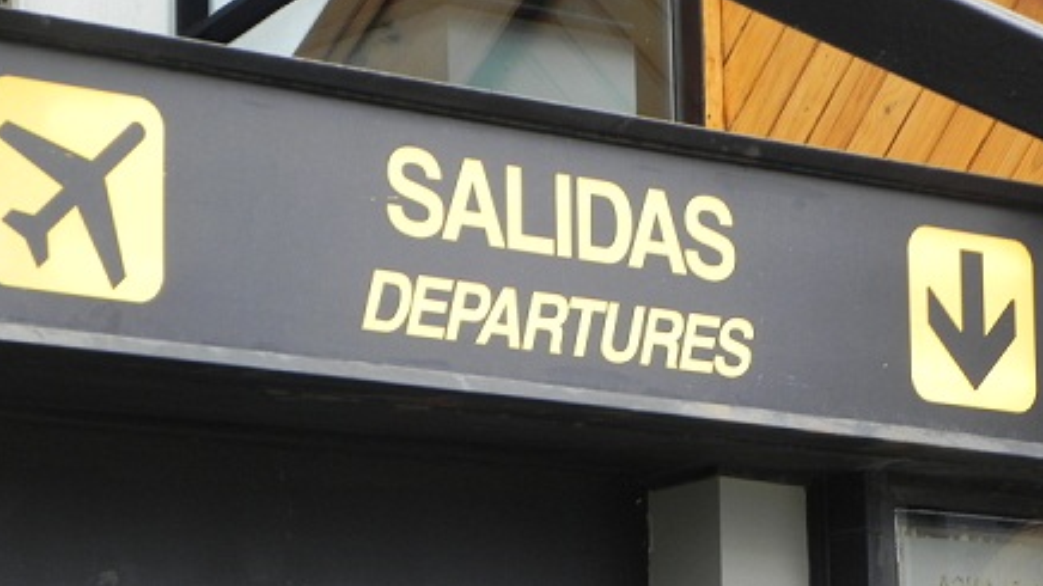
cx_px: 510
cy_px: 433
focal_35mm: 146
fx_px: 4037
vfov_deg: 8.3
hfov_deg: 14.7
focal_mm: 20.8
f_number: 4
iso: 160
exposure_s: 1/66.7
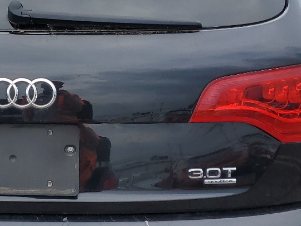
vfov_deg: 19.1
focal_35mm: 77
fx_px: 670
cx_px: 17
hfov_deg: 24.4
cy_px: 88
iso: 50
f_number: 1.5
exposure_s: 1/2500
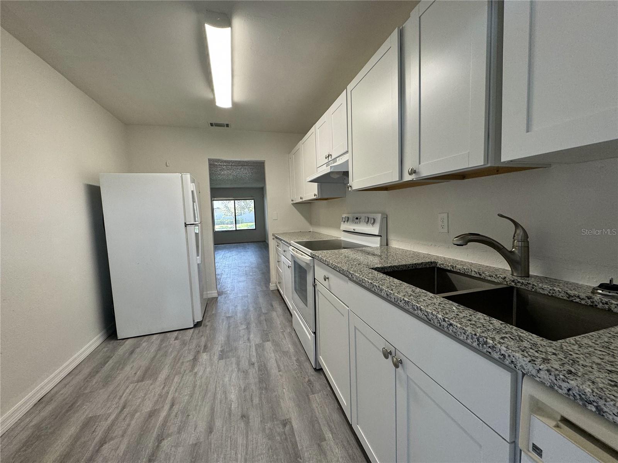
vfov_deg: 85.7
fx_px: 250
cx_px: 309
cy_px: 232
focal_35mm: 14
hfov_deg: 102.1
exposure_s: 1/120
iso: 160
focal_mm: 2.22
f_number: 2.2
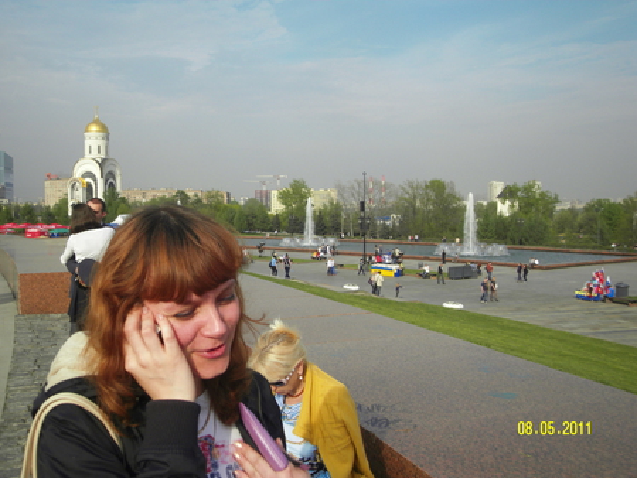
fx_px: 736
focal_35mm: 40
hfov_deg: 46.8
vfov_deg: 36.0
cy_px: 239
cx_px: 318
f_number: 9.1
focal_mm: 7.1
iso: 80
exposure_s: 1/200
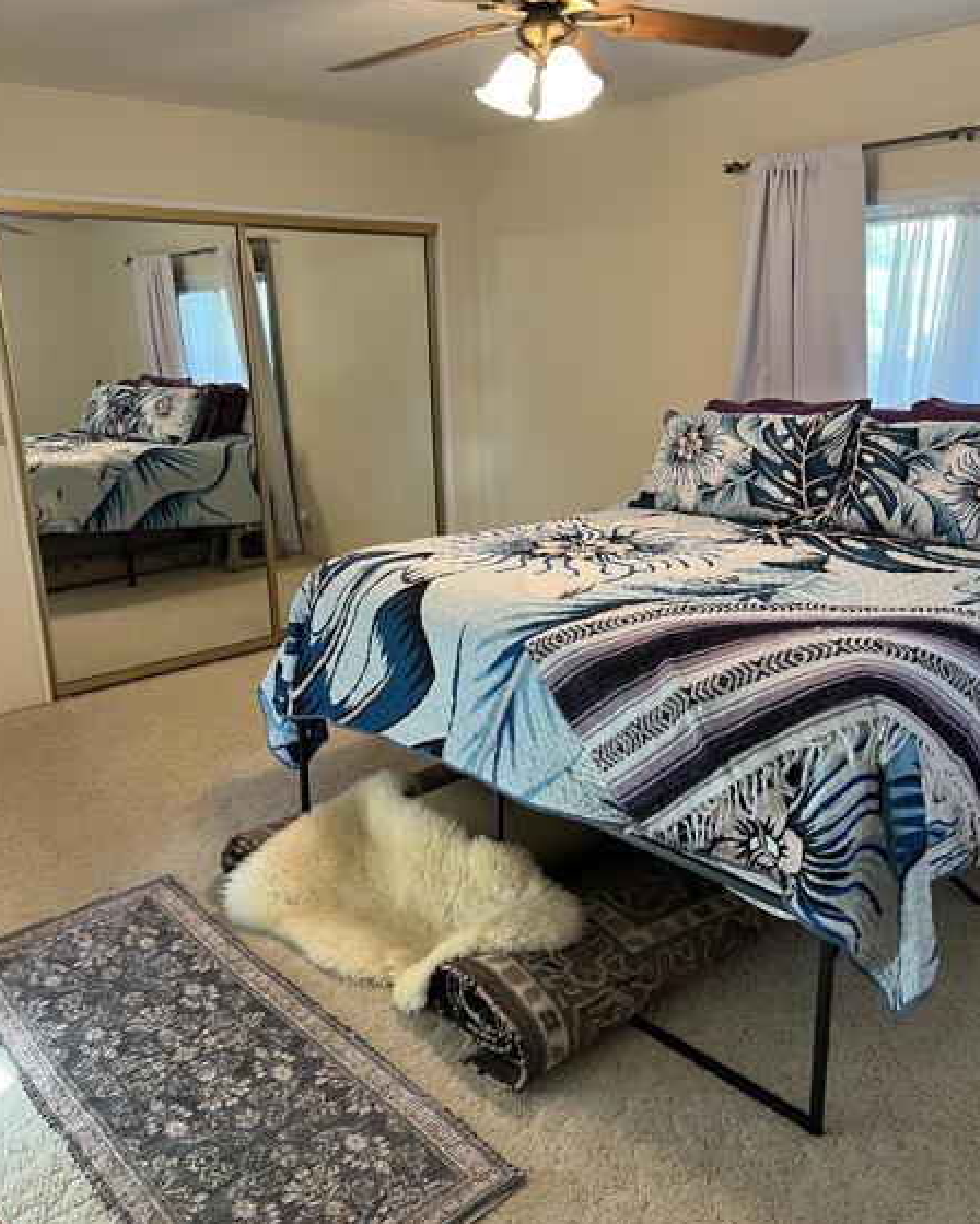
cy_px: 608
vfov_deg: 60.4
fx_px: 1051
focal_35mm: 29
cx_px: 512
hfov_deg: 50.0
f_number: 1.5
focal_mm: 5.7
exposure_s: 1/60
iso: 125
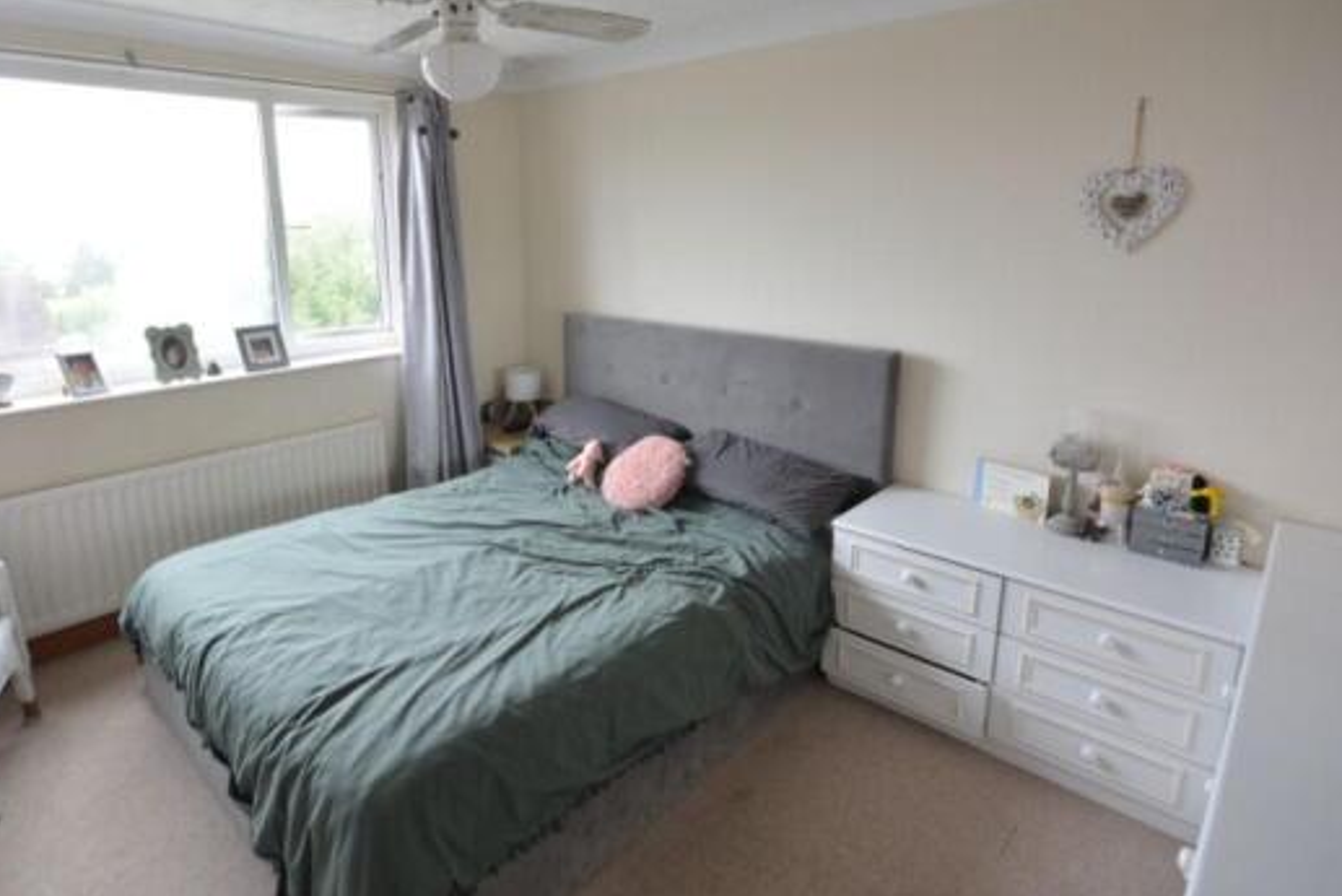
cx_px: 580
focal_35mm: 19
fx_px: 708
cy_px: 391
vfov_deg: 64.4
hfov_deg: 86.4
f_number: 8
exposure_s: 1/15
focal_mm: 10
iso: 400
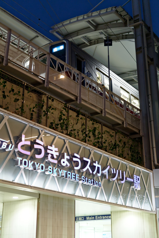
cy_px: 119
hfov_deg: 27.5
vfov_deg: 40.4
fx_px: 325
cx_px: 80
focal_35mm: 49
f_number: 1.8
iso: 400
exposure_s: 1/60
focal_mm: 18.5
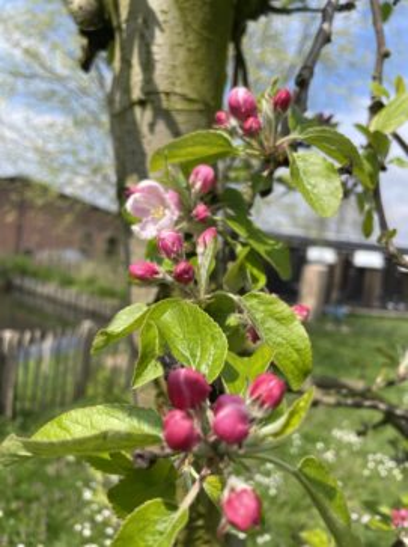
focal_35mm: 26
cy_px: 274
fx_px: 410
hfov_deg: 52.9
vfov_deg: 67.4
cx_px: 204
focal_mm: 4.2
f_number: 1.6
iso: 32
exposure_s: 1/2304
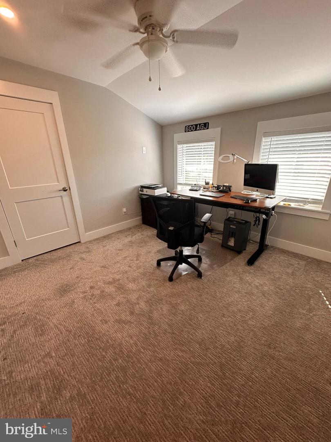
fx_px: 178
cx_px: 166
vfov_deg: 102.1
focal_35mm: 14
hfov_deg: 85.7
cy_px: 221
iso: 160
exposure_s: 1/120
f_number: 2.2
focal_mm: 2.22
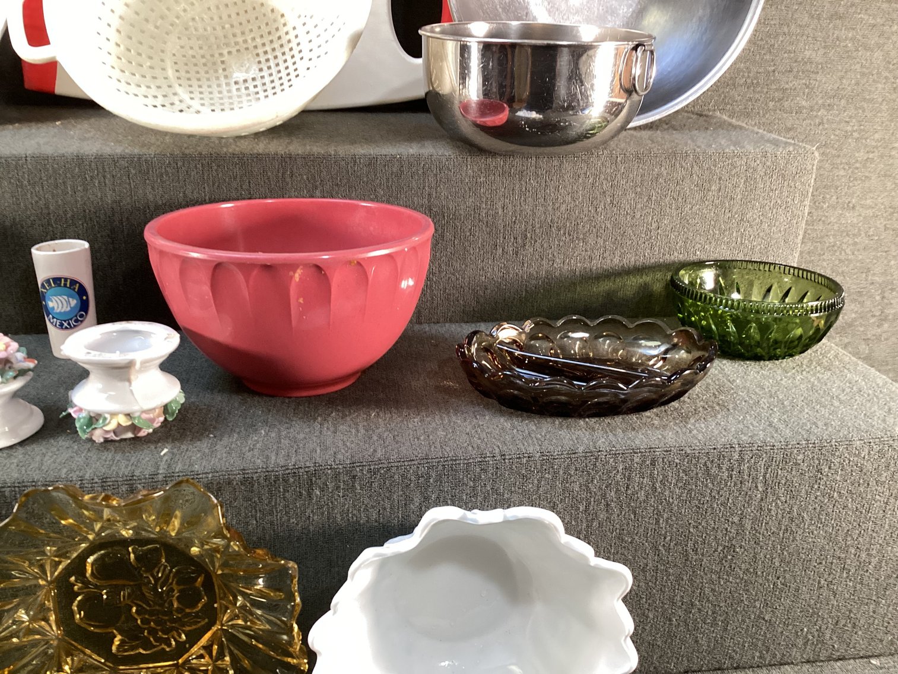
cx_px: 449
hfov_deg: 58.3
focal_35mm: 31
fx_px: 804
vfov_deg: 45.4
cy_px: 337
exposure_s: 1/60
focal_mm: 3.3
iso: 200
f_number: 2.4
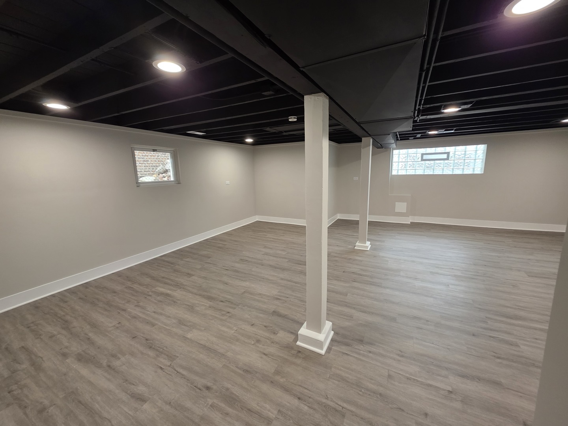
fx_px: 213
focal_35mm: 13
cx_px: 284
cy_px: 213
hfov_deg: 106.2
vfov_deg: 89.9
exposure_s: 1/60
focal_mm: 2.2
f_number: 1.9
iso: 160
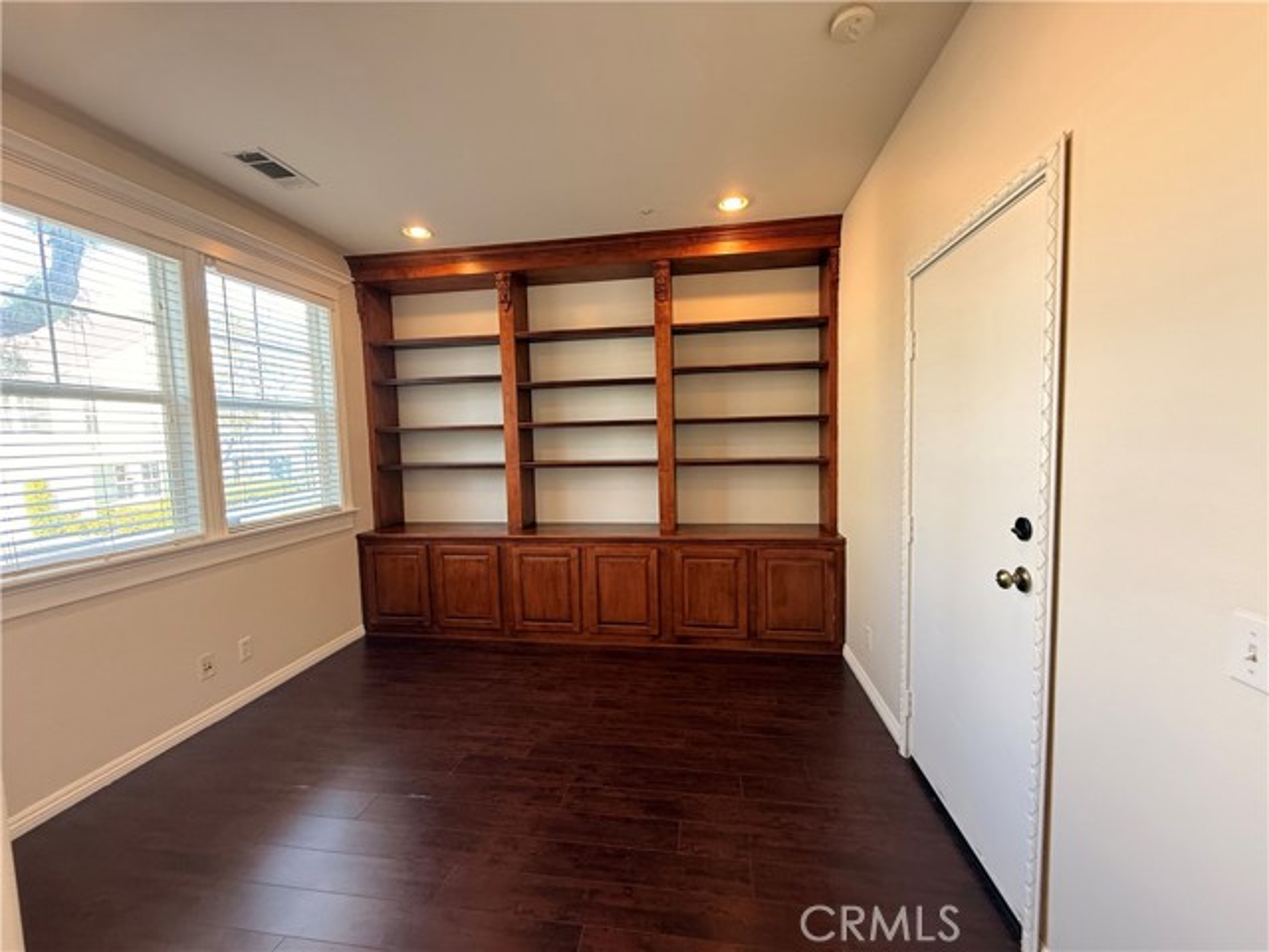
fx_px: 513
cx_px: 634
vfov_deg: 85.7
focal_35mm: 14
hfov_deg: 102.1
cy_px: 476
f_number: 2.2
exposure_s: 1/60
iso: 200
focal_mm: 2.22
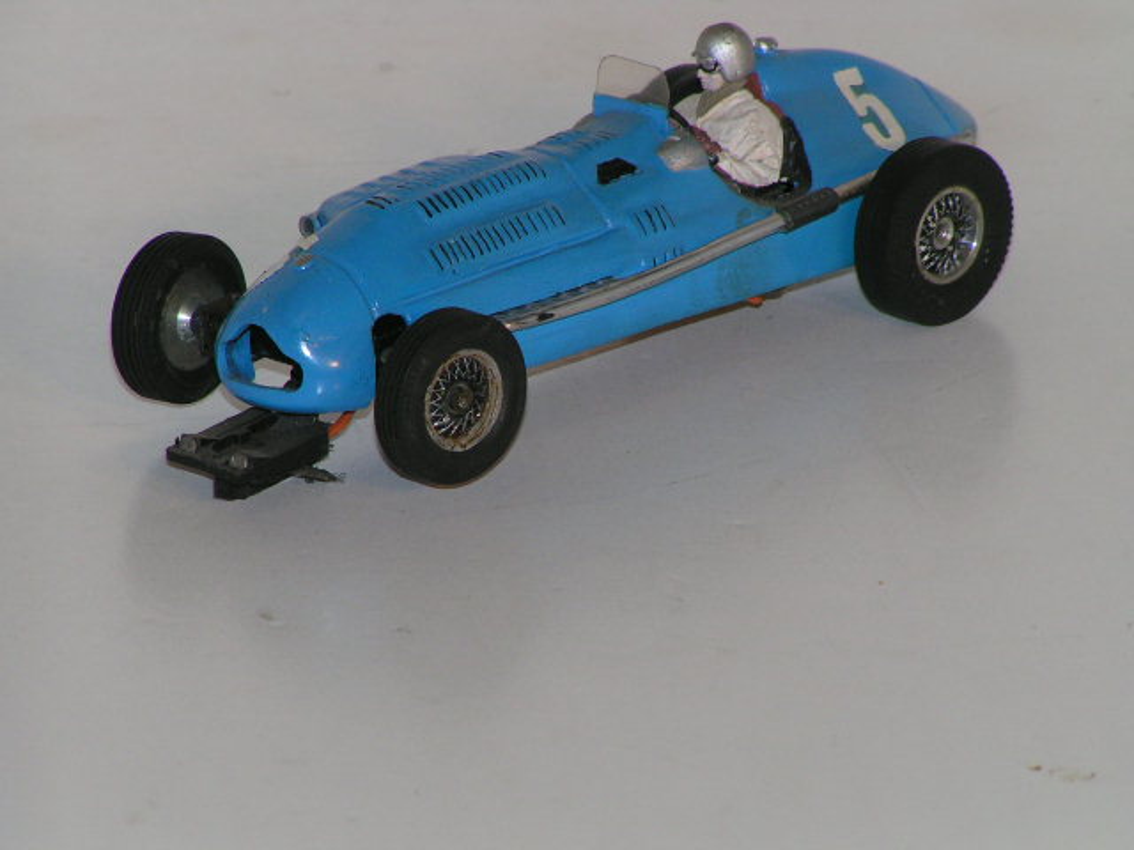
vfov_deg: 3.9
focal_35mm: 380
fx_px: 12449
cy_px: 425
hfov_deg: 5.2
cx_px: 567
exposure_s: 1/400
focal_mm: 58
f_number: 5.6
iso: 100
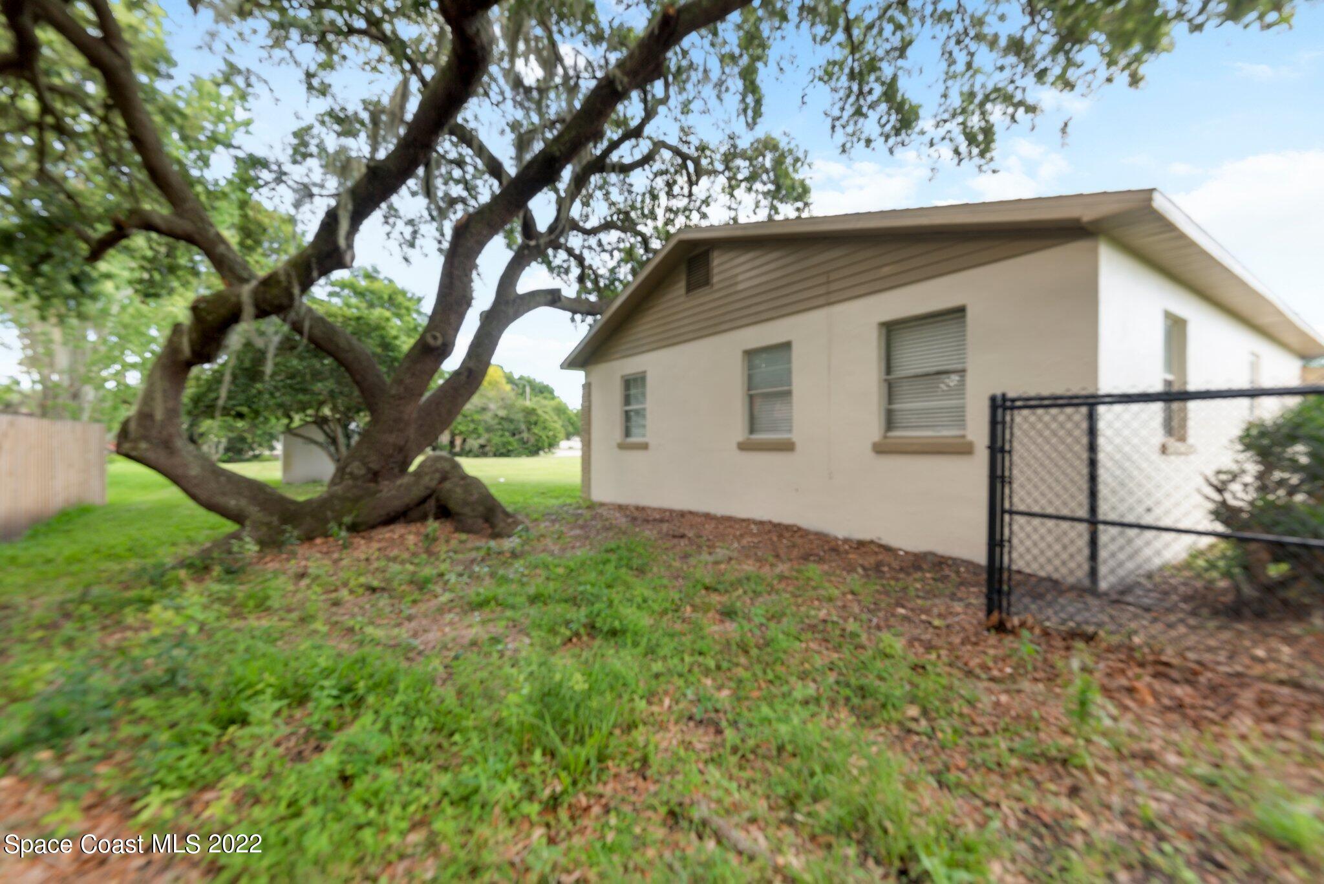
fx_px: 515
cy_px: 442
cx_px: 662
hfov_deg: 104.2
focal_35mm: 14
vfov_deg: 81.3
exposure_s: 1/100
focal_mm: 14
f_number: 4
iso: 100
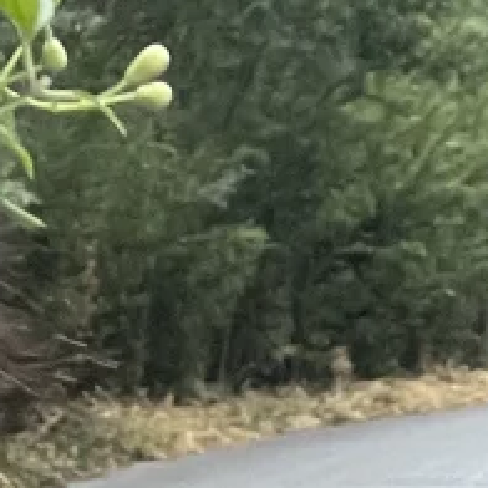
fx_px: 2376
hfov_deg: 9.9
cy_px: 1225
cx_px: -779
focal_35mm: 149
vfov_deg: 10.0
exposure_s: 1/60
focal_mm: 2.71
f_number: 2.2
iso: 160
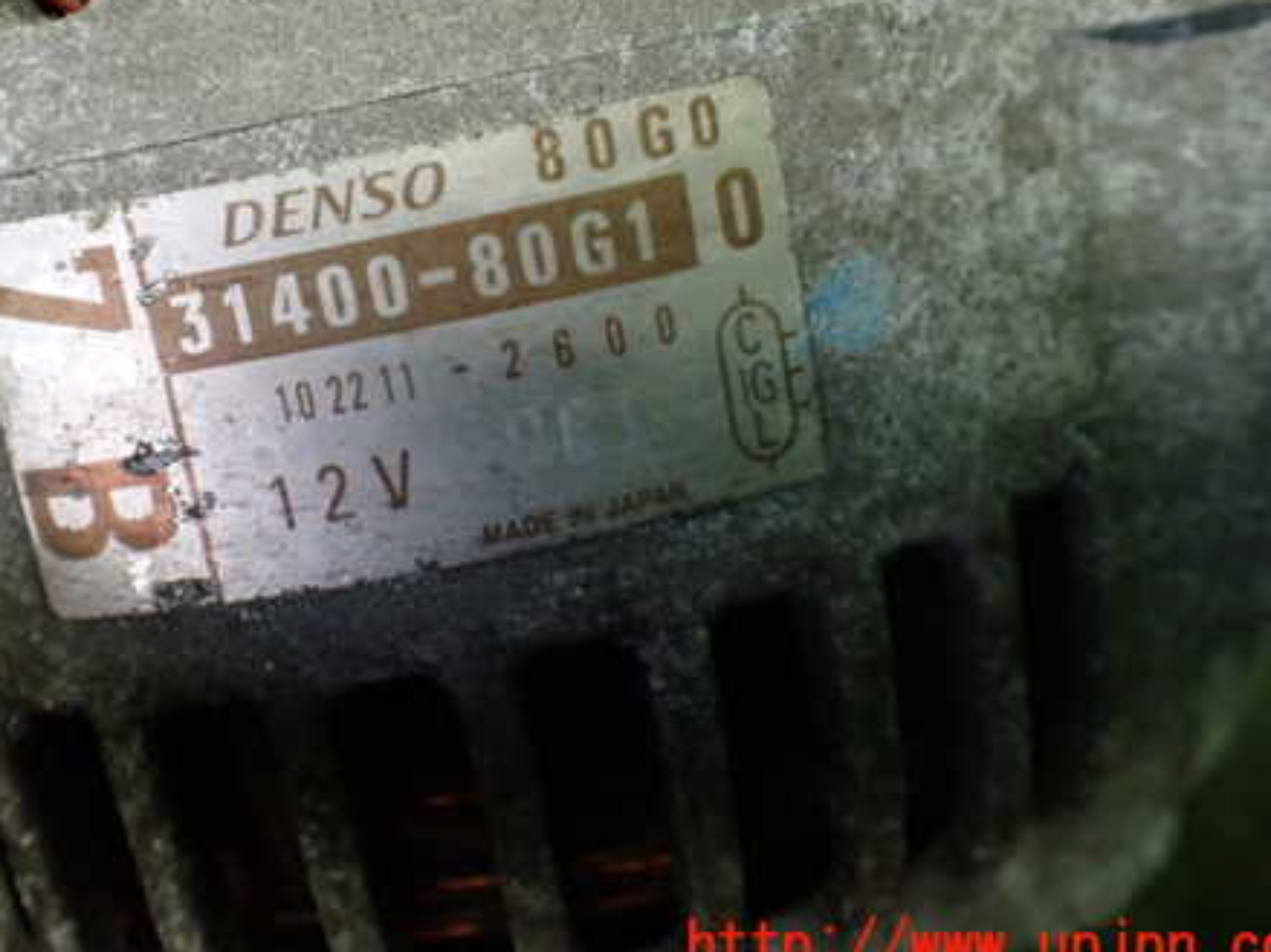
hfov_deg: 45.4
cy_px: 333
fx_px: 1505
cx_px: 472
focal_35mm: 41
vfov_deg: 34.9
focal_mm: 5.4
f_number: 2.3
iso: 500
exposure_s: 1/125
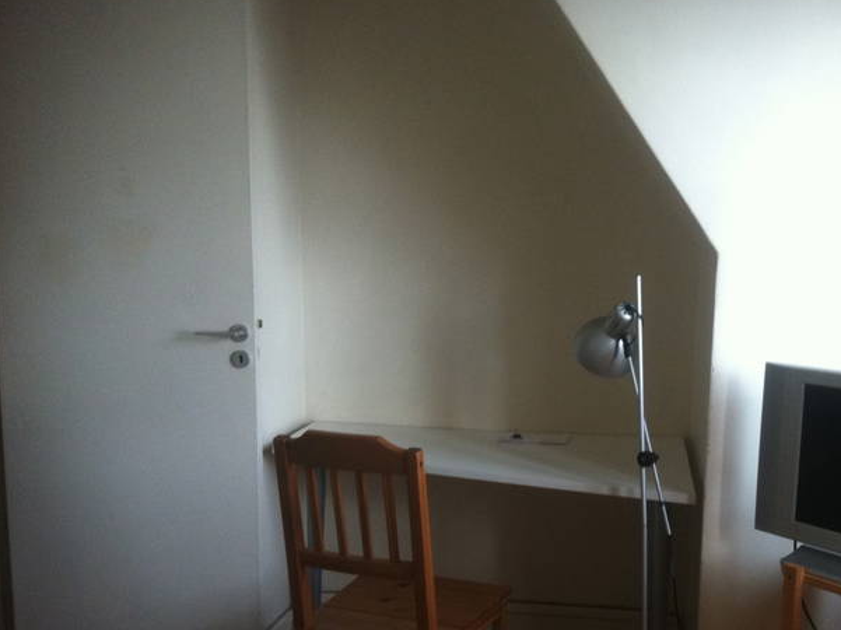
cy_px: 406
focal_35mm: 46
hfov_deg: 41.0
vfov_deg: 31.3
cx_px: 525
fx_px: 1117
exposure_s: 1/15
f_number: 2.8
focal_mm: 3.85
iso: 160
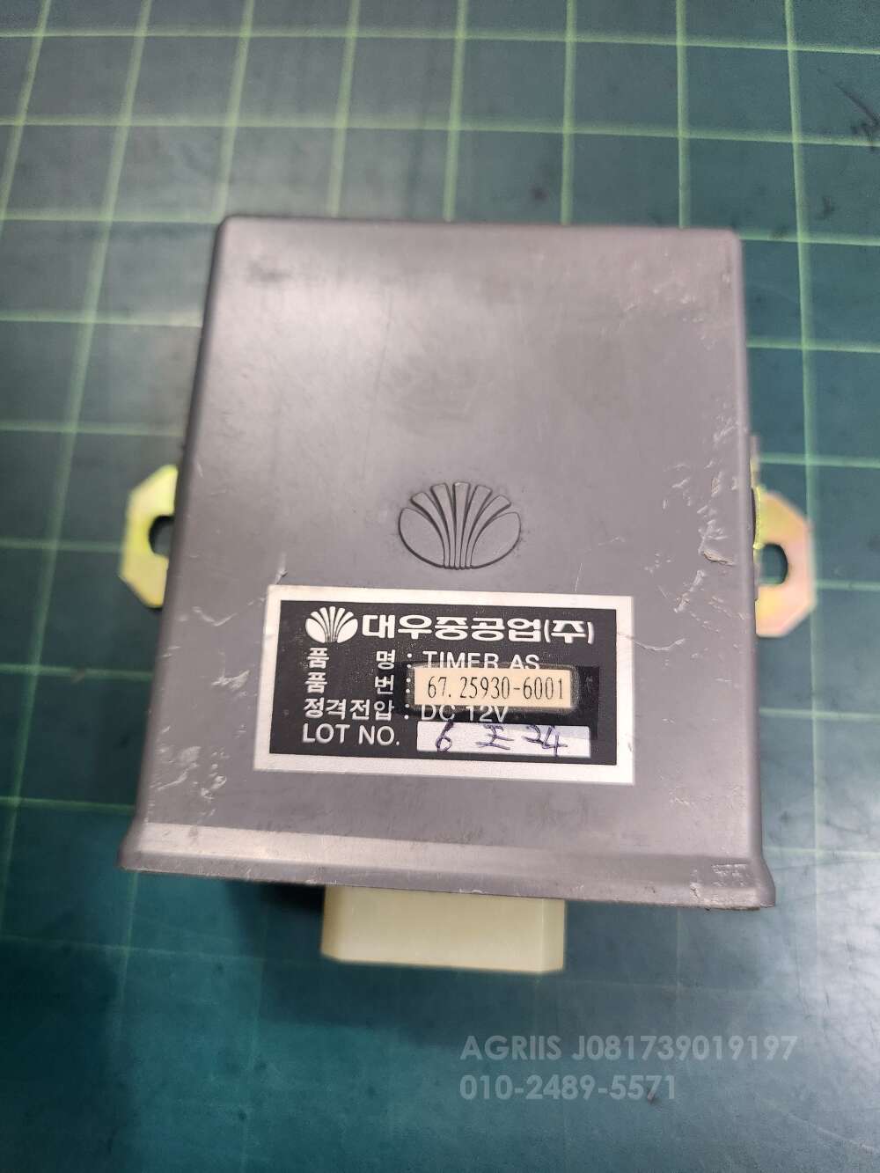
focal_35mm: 24
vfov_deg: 71.6
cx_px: 440
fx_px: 813
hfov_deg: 56.8
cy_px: 586
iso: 400
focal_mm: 5
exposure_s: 1/120
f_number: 1.8
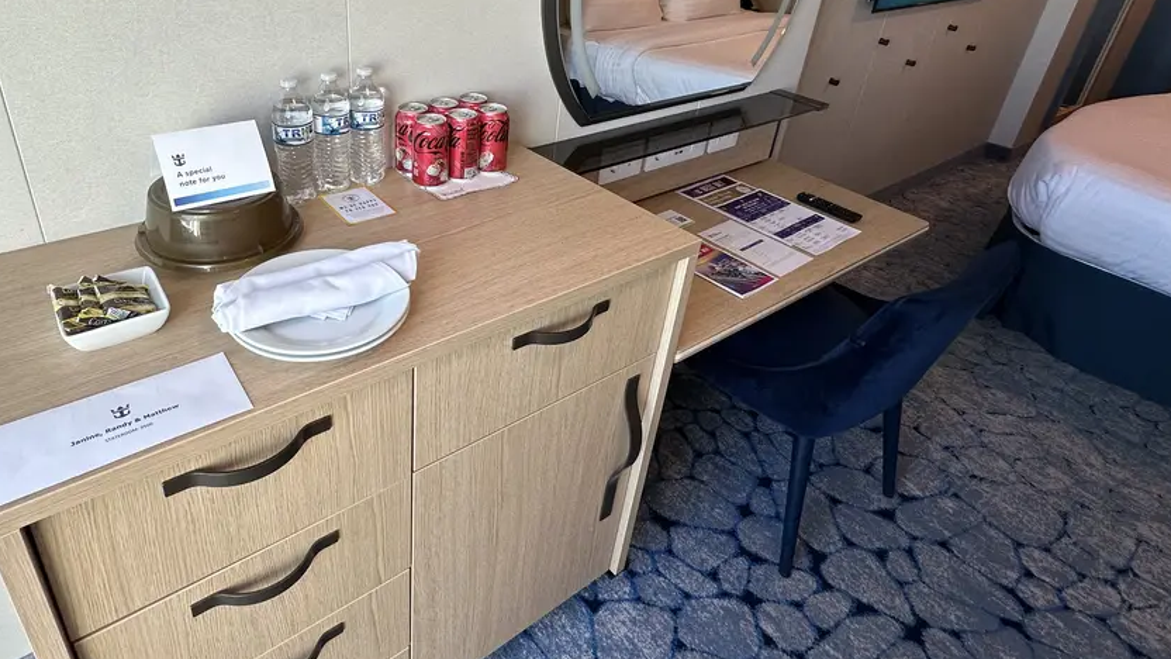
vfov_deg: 50.6
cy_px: 220
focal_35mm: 22
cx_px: 464
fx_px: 683
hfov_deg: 80.2
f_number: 2.2
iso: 64
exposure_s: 1/120
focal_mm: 2.22
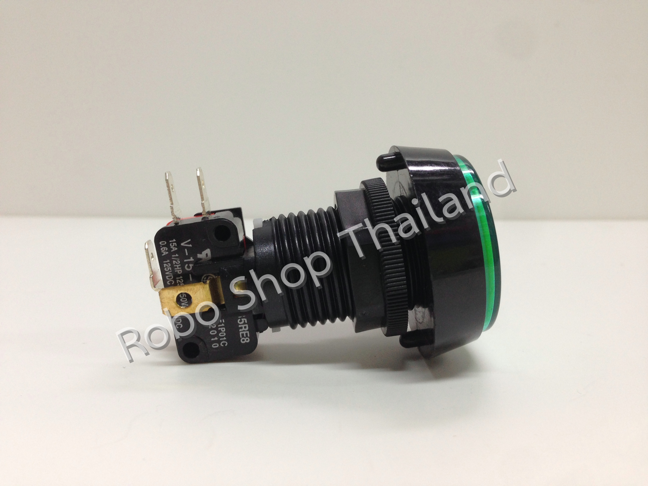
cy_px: 243
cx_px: 324
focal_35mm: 33
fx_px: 618
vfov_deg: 42.9
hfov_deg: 55.4
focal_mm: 4.12
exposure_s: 1/20
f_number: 2.4
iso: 80
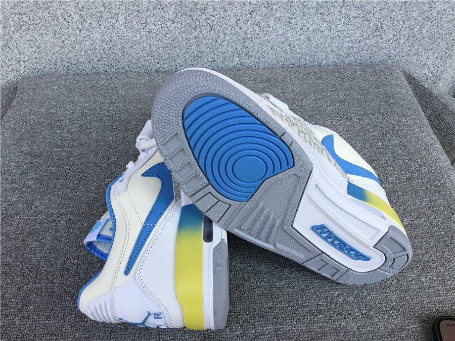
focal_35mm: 31
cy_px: 170
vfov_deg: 45.4
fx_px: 407
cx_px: 228
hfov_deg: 58.4
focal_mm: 3.3
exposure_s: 1/377
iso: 25
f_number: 2.4
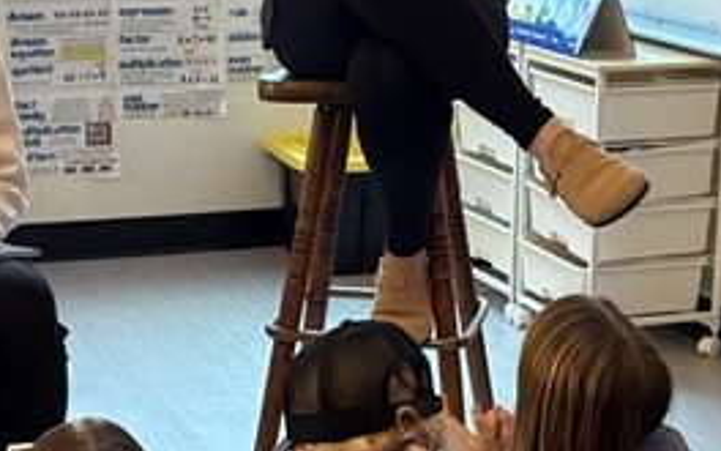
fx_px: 2103
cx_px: 382
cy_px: 388
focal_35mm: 107
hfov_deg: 19.5
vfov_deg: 12.2
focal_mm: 5.96
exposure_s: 1/30
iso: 500
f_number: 1.6
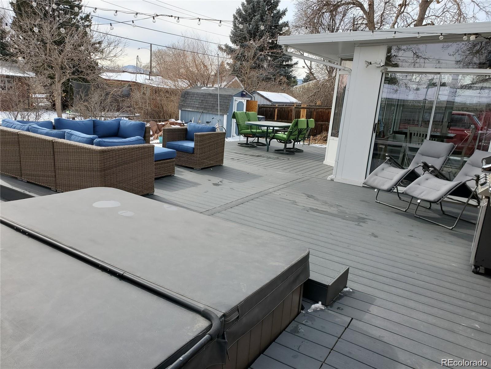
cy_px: 184
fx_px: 369
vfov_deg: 53.1
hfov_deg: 67.3
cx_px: 246
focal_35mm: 26
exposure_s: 1/906
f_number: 2.4
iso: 50
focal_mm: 4.3
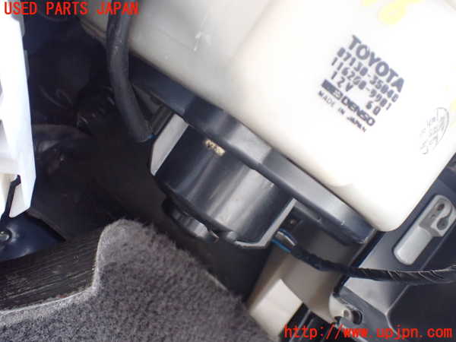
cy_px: 171
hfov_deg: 60.0
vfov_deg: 46.8
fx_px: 395
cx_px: 228
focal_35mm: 30
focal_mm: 5.4
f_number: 2.3
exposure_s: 1/100
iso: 800
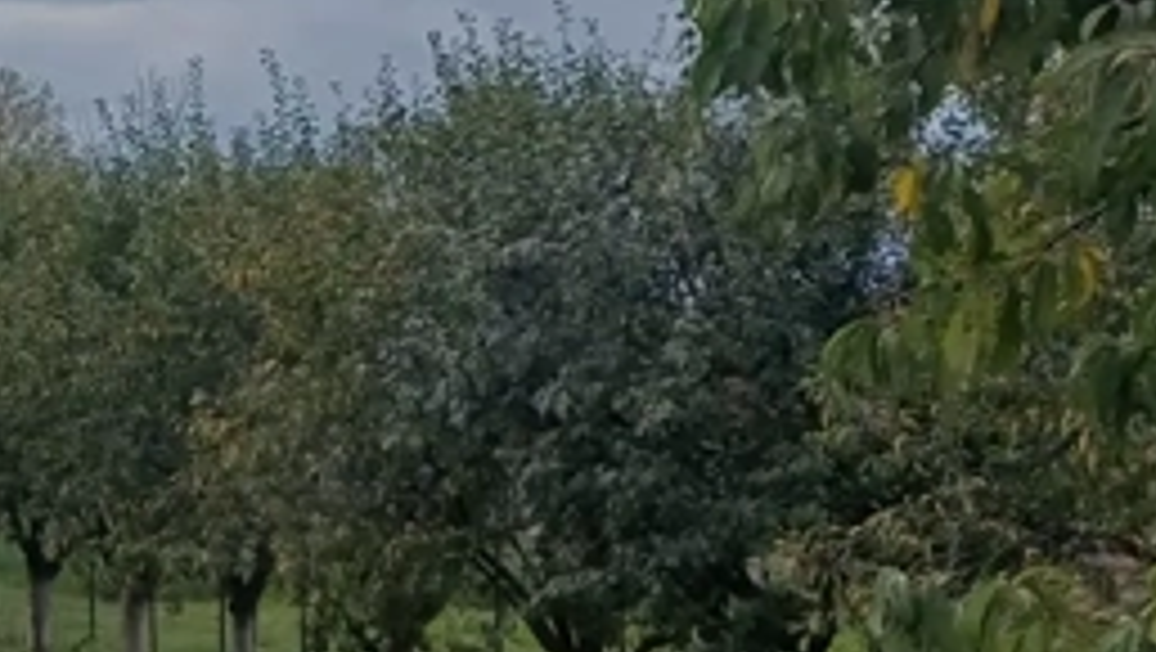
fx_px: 3252
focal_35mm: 106
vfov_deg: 11.5
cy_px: 261
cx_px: -891
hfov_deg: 16.9
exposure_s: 1/962
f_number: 1.8
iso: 50
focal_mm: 4.65
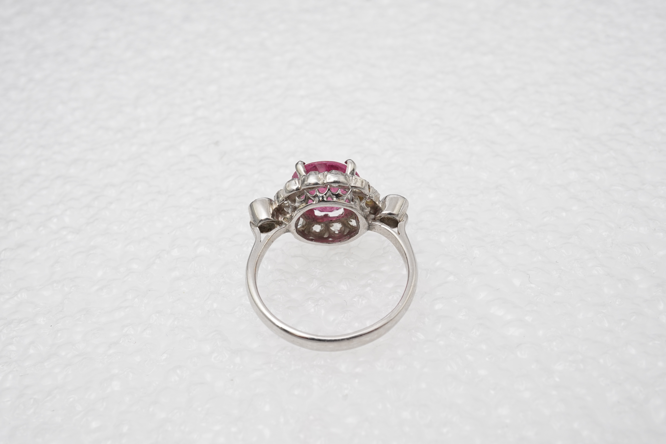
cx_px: 333
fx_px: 832
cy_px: 222
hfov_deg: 43.6
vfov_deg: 29.9
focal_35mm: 45
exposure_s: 1/125
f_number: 22
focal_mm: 30
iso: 500
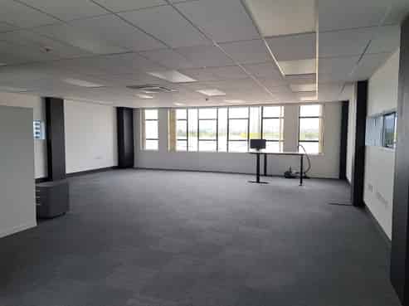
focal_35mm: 24
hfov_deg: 71.6
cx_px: 204
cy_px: 153
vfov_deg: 56.8
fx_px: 283
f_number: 1.8
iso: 50
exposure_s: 1/102
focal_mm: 5.23
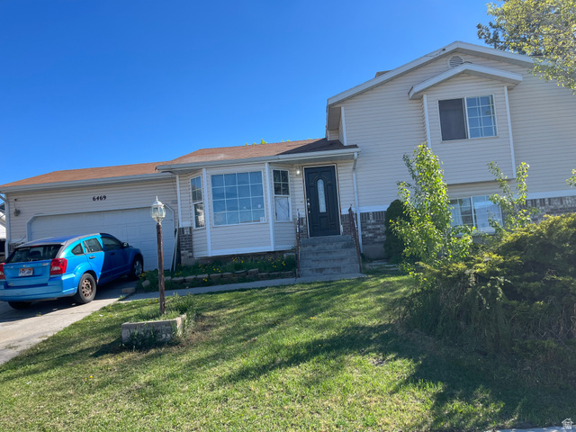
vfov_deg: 53.1
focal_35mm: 26
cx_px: 288
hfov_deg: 67.3
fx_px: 433
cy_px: 216
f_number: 1.6
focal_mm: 5.1
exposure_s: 1/1890
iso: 50
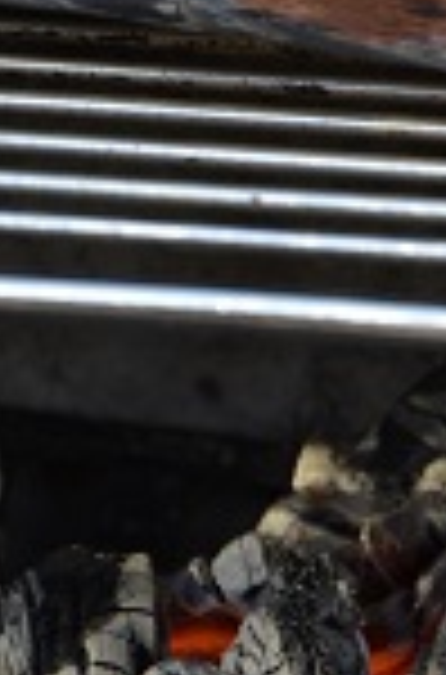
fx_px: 8570
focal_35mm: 458
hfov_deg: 3.0
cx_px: 563
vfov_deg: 4.5
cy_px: 292
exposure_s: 1/200
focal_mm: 92
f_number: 5.6
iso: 200
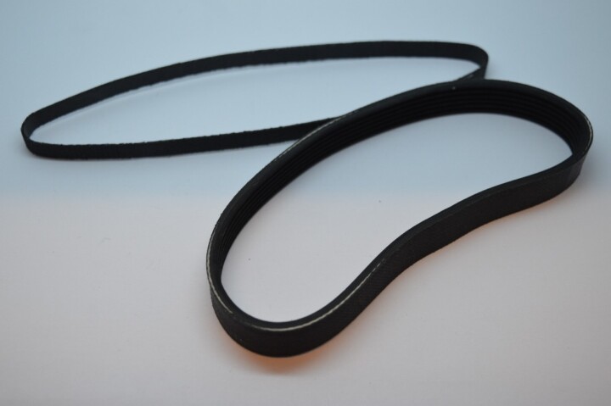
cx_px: 306
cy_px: 203
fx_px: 916
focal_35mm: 54
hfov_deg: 36.9
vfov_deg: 25.0
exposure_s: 1/125
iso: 360
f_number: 5.6
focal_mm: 36
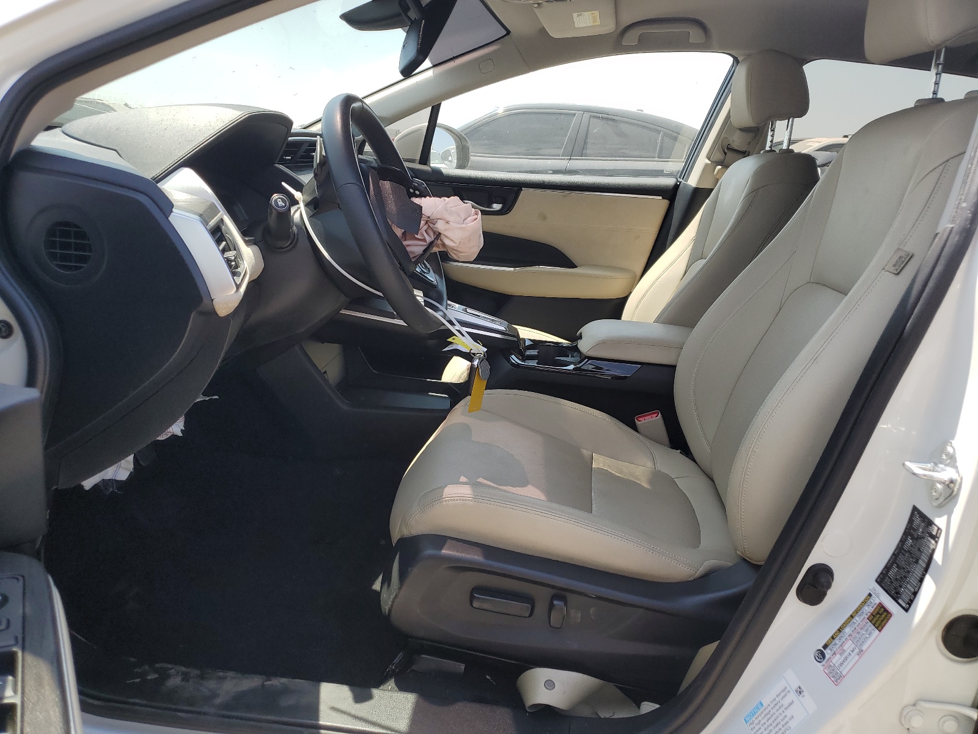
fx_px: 735
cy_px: 367
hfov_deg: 67.3
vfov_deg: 53.1
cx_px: 489
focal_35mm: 26
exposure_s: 1/1000
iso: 50
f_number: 1.5
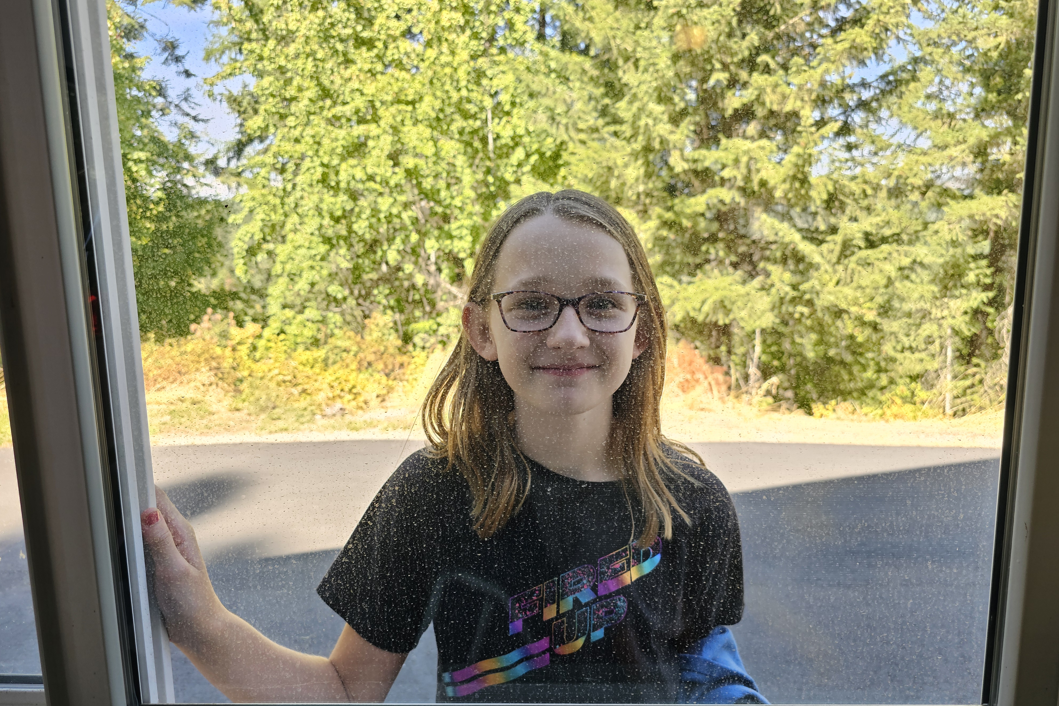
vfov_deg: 53.1
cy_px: 360
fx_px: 706
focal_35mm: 24
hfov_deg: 73.7
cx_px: 528
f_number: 1.7
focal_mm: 6.3
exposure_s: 1/120
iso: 50
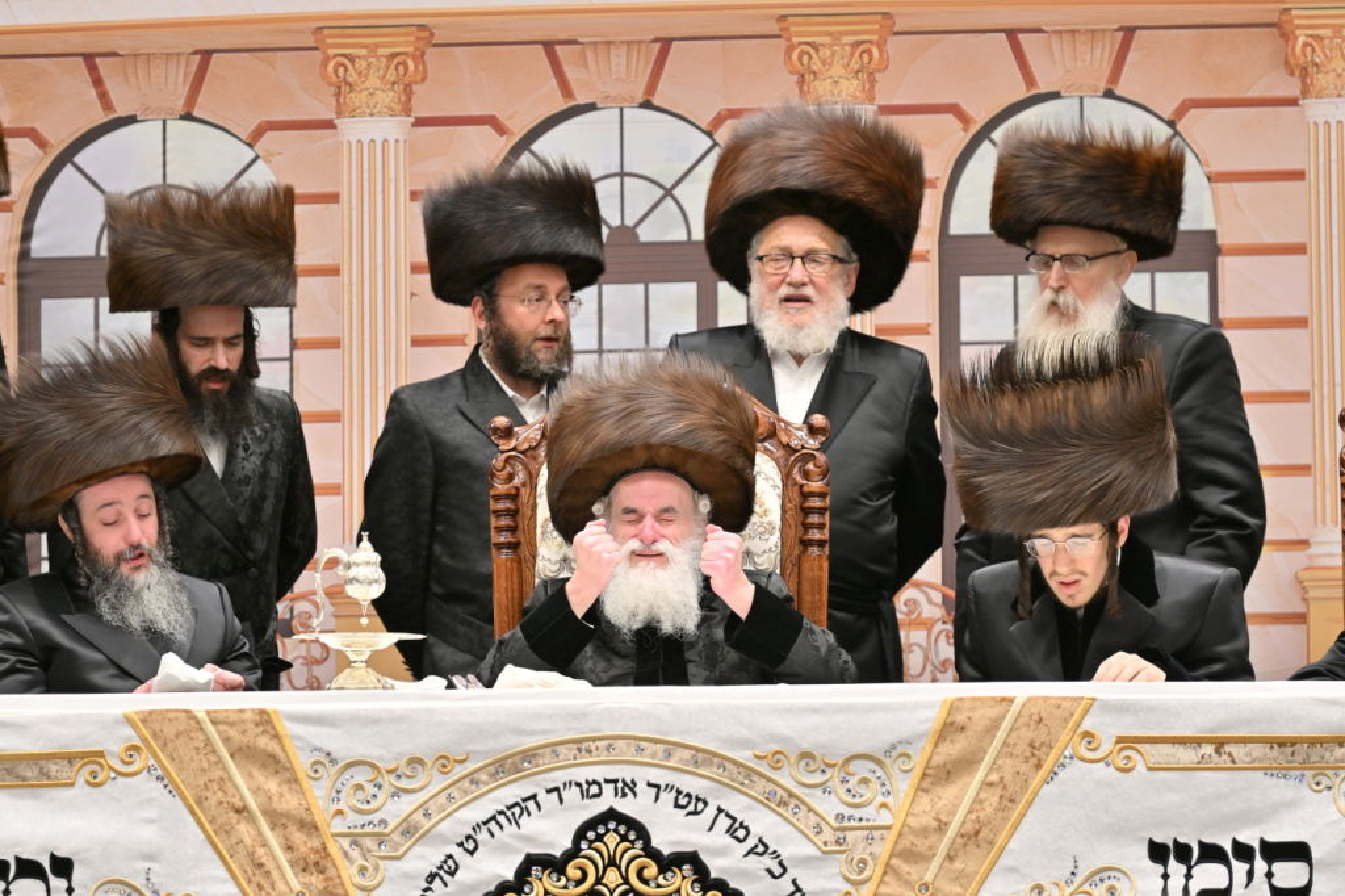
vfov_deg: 5.2
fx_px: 9785
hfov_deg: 7.9
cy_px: 448
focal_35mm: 262
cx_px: 672
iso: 250
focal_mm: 175
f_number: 2.8
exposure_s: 1/250
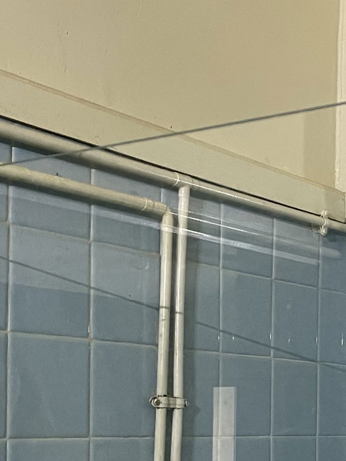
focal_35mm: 76
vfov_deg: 24.9
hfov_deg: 18.9
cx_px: 340
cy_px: 418
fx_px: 1013
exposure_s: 1/60
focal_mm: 5.1
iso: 500
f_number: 1.6
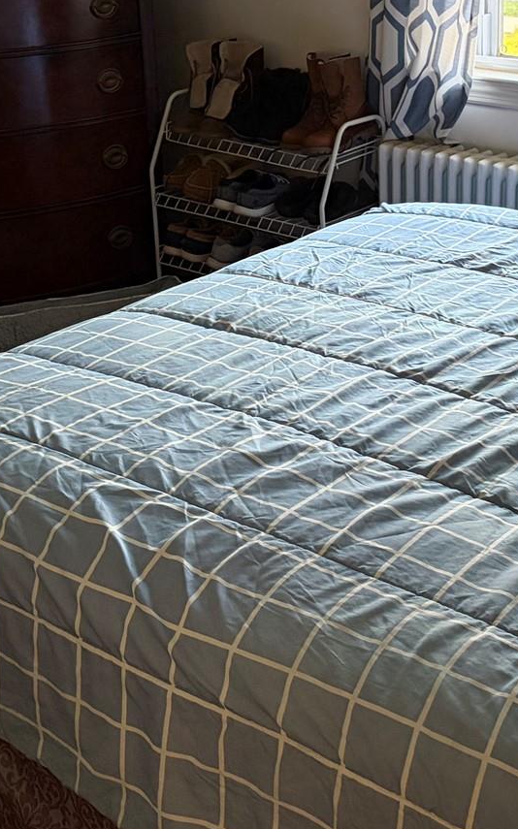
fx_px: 1492
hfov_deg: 19.6
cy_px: 246
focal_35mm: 66
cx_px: 345
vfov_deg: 30.7
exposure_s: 1/60
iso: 400
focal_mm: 5.96
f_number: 1.6
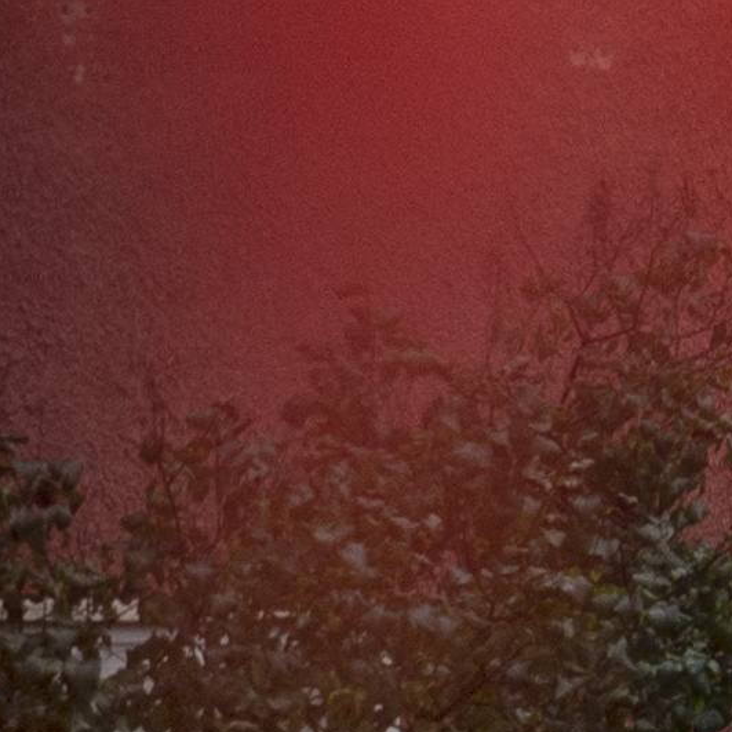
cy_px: -281
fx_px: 9235
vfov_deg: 4.5
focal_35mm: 386
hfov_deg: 4.0
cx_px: 3624
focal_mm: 41
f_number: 2.8
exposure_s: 1/125
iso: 560
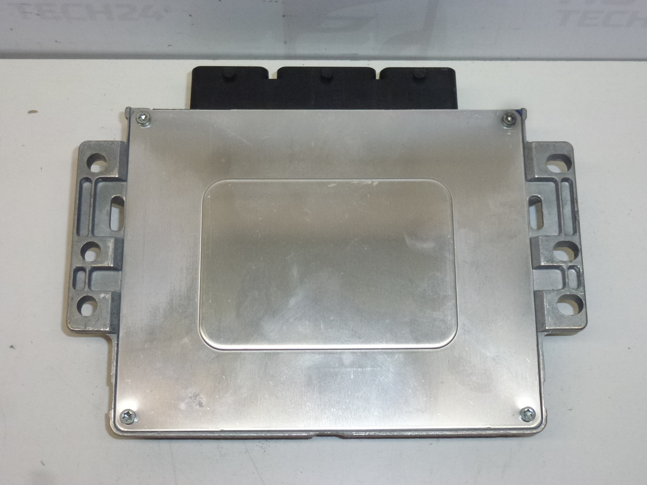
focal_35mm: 50
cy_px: 222
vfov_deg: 29.1
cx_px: 334
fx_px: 934
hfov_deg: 38.2
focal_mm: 8
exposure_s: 1/320
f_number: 4
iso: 400
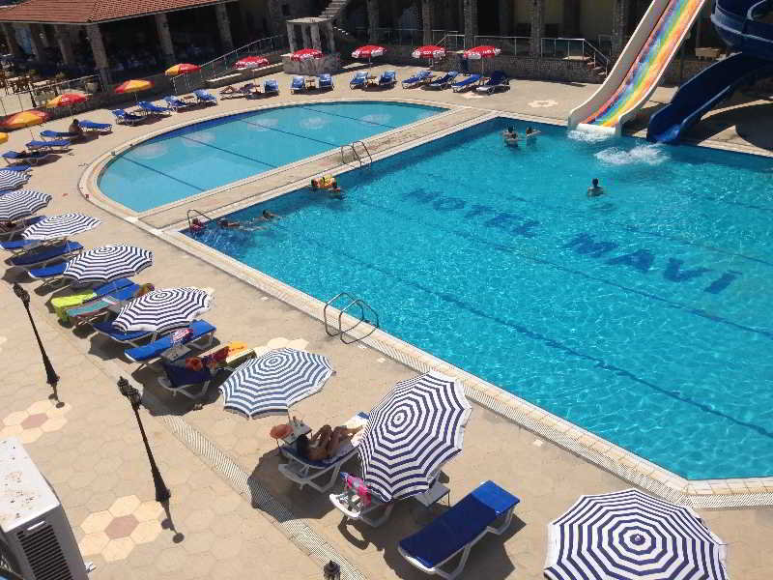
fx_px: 737
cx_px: 386
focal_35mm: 33
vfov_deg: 42.9
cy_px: 290
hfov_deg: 55.4
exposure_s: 1/3876
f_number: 2.4
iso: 50
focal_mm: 4.13
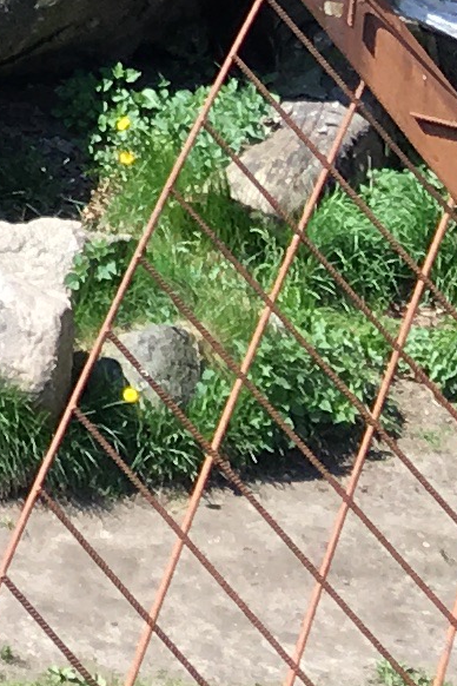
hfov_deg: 5.5
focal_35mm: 209
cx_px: -1542
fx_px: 3979
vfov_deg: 9.3
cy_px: -596
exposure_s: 1/569
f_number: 2.2
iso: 25
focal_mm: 4.15
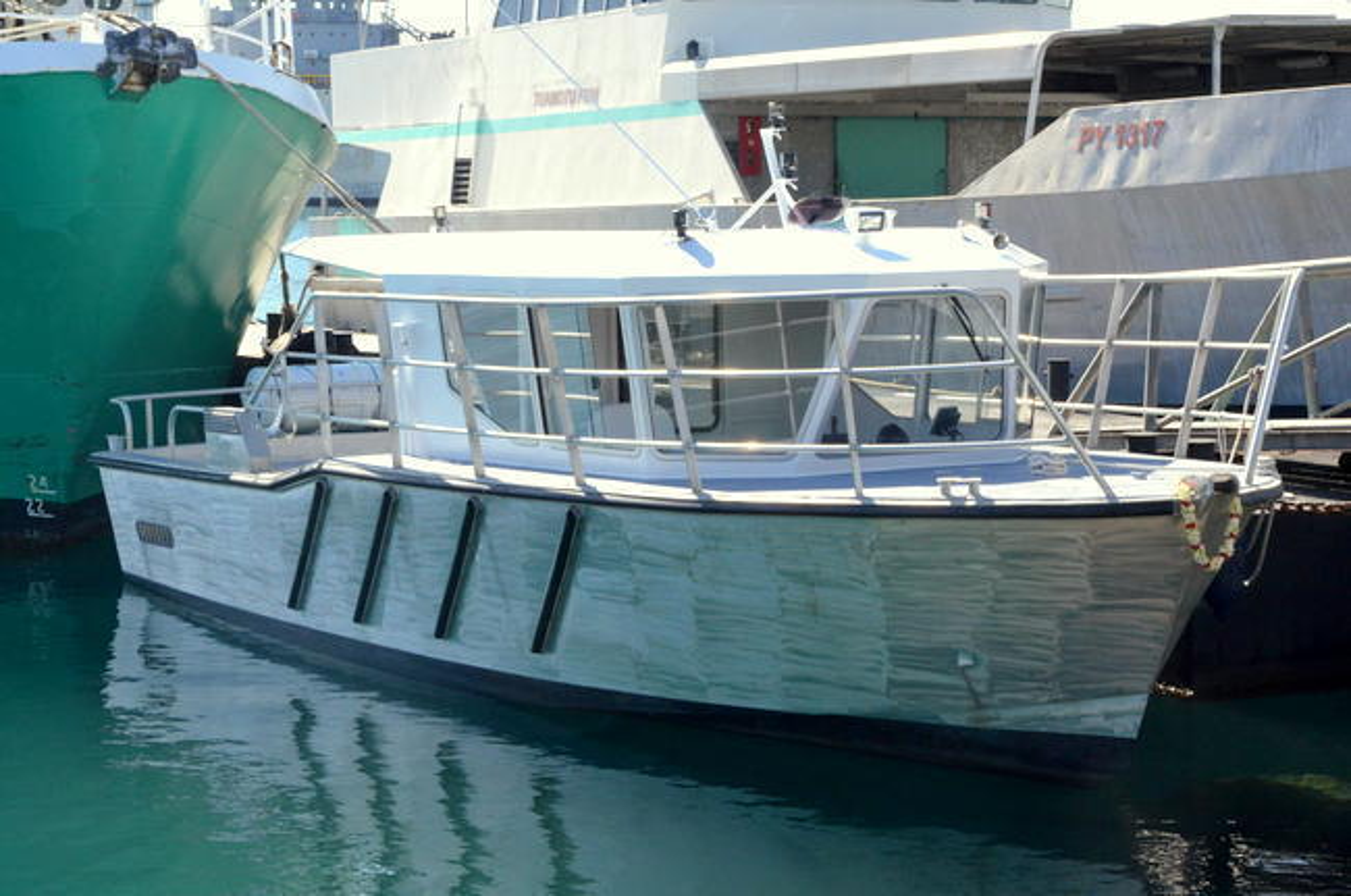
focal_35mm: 78
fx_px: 2922
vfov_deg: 17.4
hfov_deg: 26.0
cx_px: 676
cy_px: 448
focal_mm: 52
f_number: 16
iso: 2000
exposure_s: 1/1000
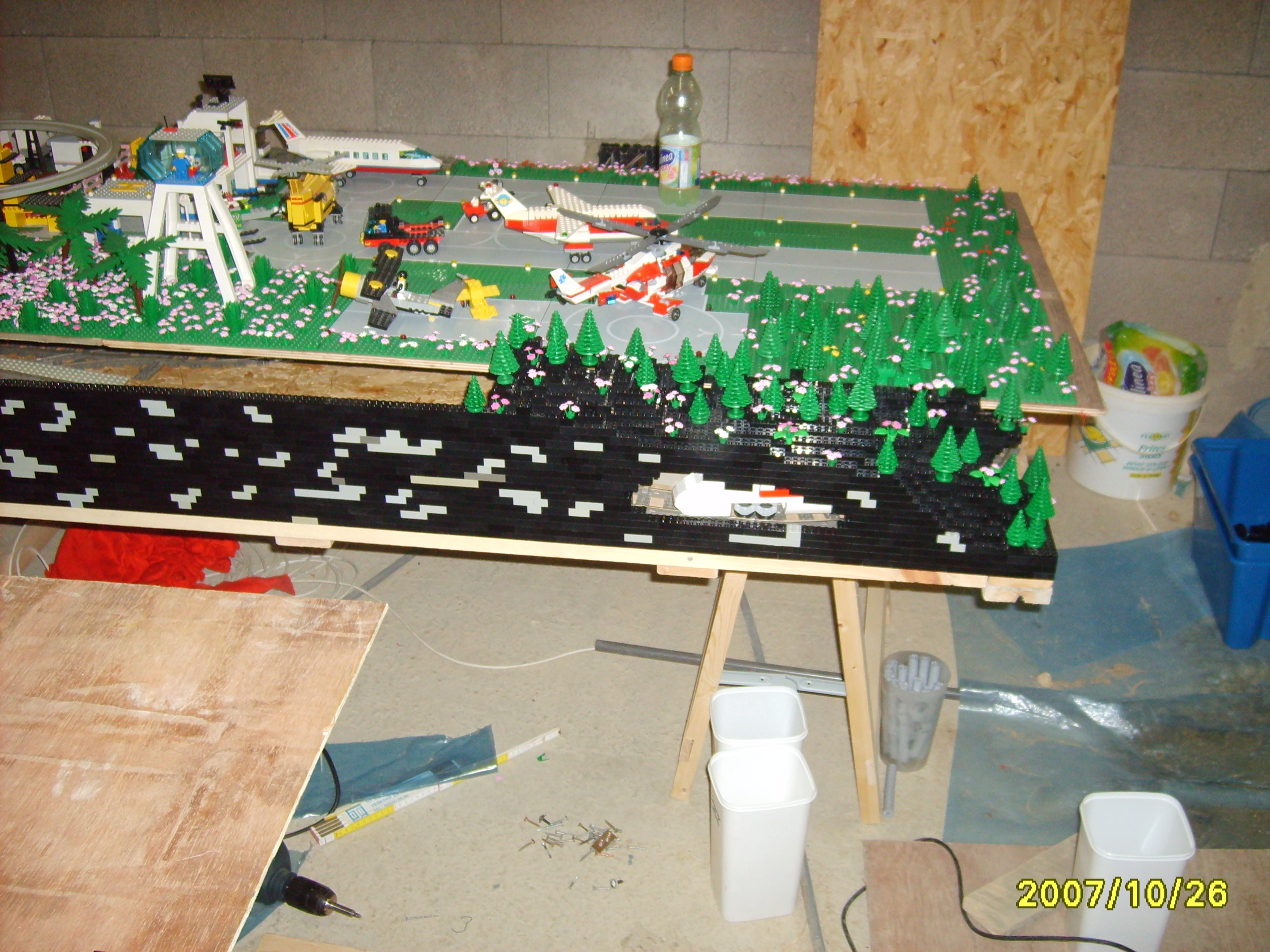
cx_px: 635
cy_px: 476
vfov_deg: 40.7
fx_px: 1284
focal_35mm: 35
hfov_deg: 52.6
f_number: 2.8
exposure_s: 1/45
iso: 153
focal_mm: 5.8
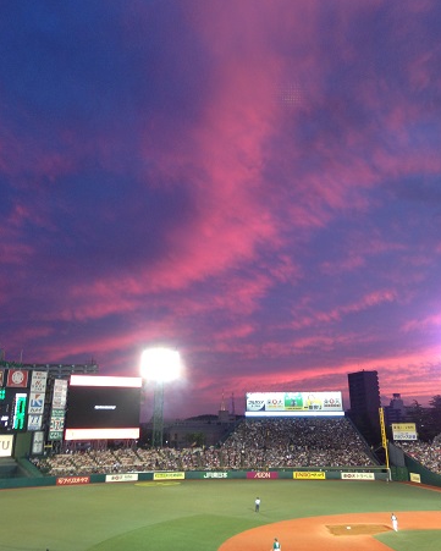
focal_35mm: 35
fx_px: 571
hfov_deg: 42.2
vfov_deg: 51.5
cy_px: 253
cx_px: 222
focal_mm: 4.13
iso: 80
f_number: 2.4
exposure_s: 1/20
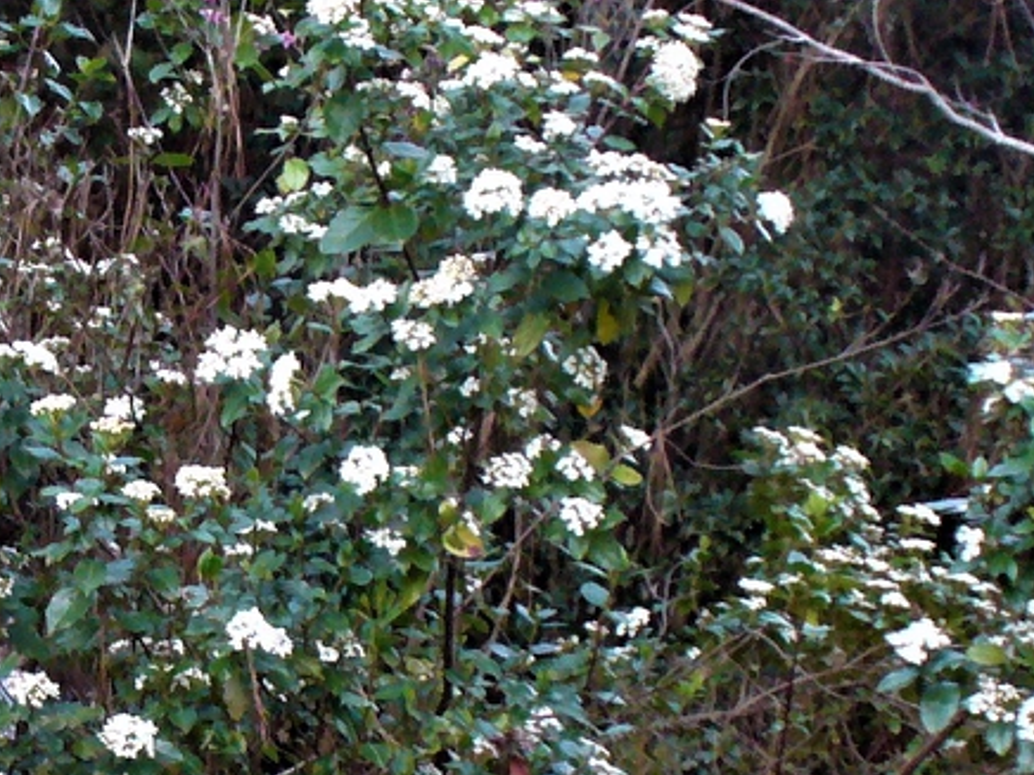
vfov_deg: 11.0
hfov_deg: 14.6
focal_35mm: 134
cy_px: 585
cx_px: 175
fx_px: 4003
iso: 200
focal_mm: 7
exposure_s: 1/10
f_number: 2.9
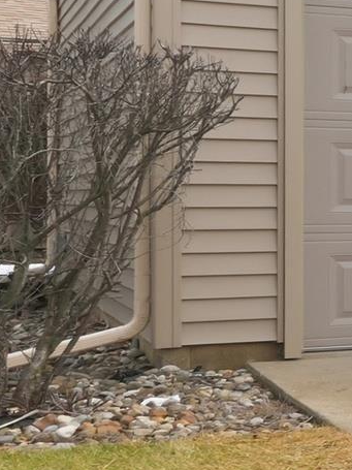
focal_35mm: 115
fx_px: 1559
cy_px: 120
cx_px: 1154
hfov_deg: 9.3
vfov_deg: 17.0
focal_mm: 14.5
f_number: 16
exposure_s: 1/50
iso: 50
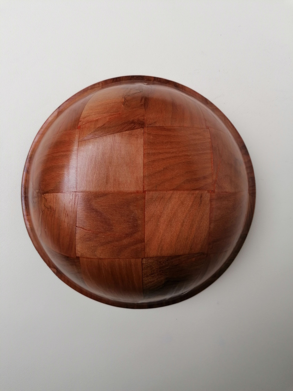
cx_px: 146
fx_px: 305
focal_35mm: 27
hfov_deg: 51.4
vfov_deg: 65.3
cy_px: 196
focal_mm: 4.75
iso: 50
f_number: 1.8
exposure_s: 1/107
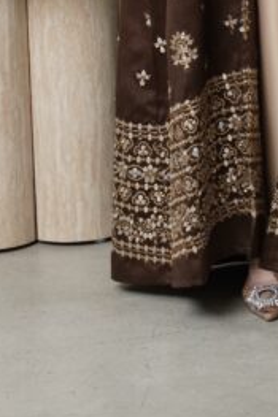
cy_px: -263
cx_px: 300
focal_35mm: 272
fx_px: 3155
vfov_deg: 7.4
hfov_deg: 5.0
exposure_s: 1/125
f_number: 9
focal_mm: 70
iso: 250
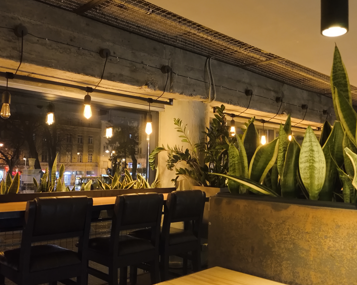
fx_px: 370
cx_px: 184
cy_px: 144
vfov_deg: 42.2
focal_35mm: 35
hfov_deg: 51.5
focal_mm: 4.71
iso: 2500
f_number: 1.7
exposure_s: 1/20
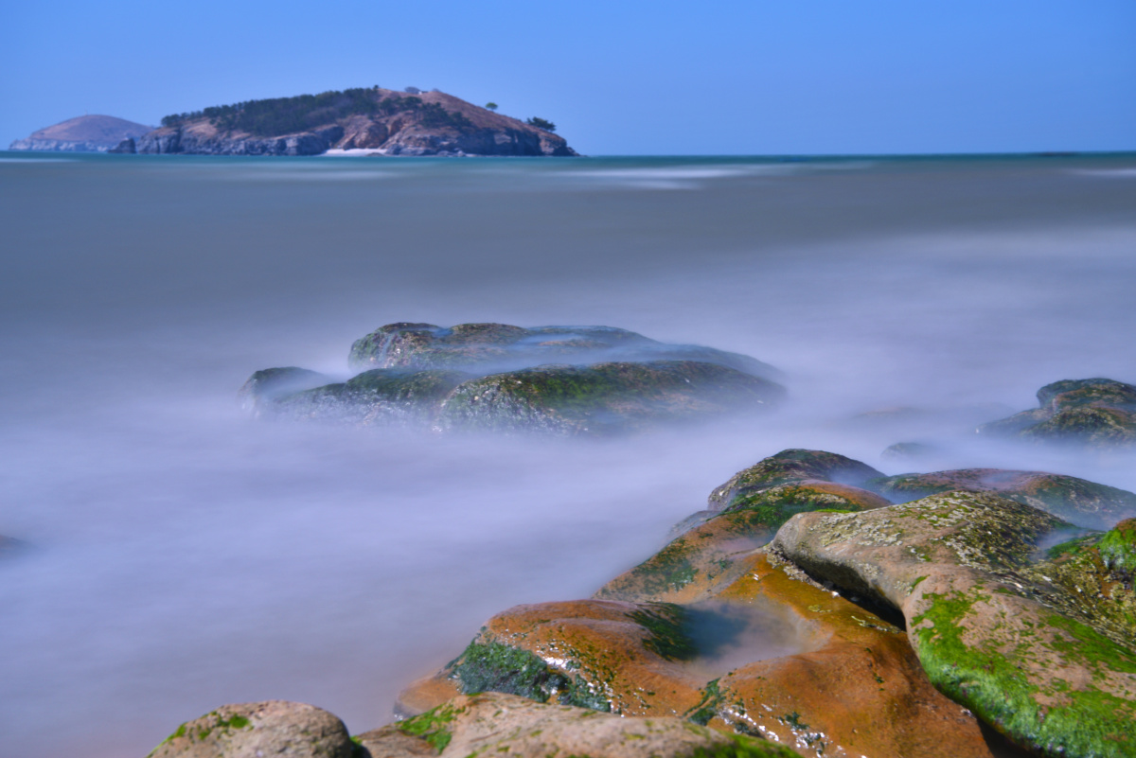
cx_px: 568
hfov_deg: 35.6
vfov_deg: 24.2
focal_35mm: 56
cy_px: 379
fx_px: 1768
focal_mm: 56
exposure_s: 123
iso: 64
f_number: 8
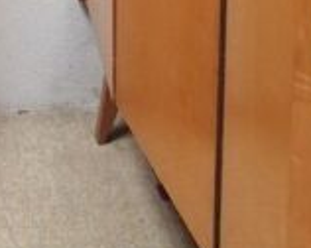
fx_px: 947
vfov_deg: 12.3
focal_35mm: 103
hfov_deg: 17.4
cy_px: -323
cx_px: -104
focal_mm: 3.62
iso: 500
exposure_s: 1/50
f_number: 1.8
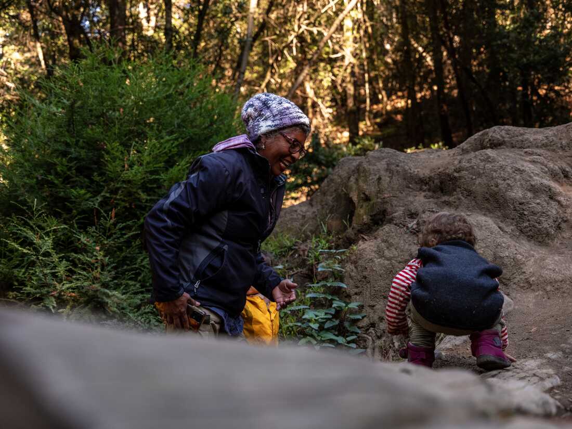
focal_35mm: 48
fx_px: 793
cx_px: 286
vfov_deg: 30.3
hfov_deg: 39.7
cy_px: 214
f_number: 5.4
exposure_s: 1/160
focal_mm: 60.7
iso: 640
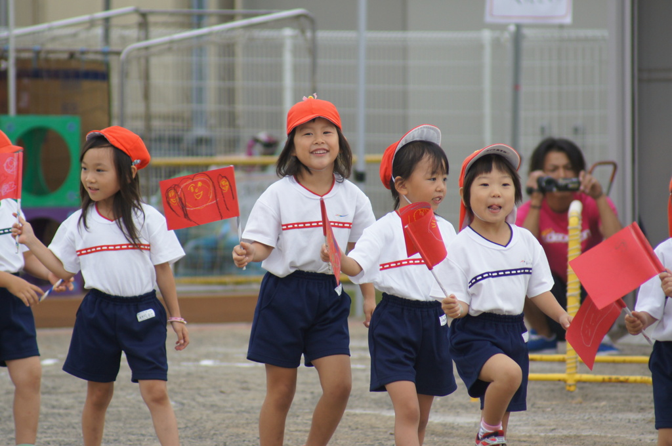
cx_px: 336
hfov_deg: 4.6
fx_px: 8389
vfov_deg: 3.0
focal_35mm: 450
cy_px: 223
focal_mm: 300
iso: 500
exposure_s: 1/500
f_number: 5.6
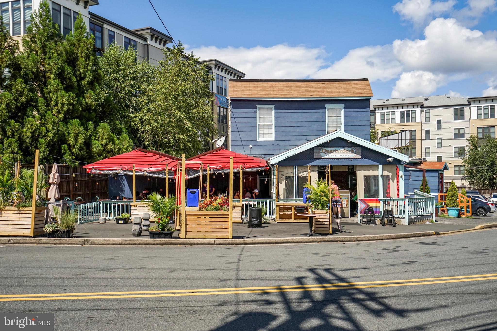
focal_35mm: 35
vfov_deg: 37.8
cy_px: 166
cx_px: 248
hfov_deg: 54.4
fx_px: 483
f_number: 9
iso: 800
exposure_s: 1/2500
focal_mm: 35
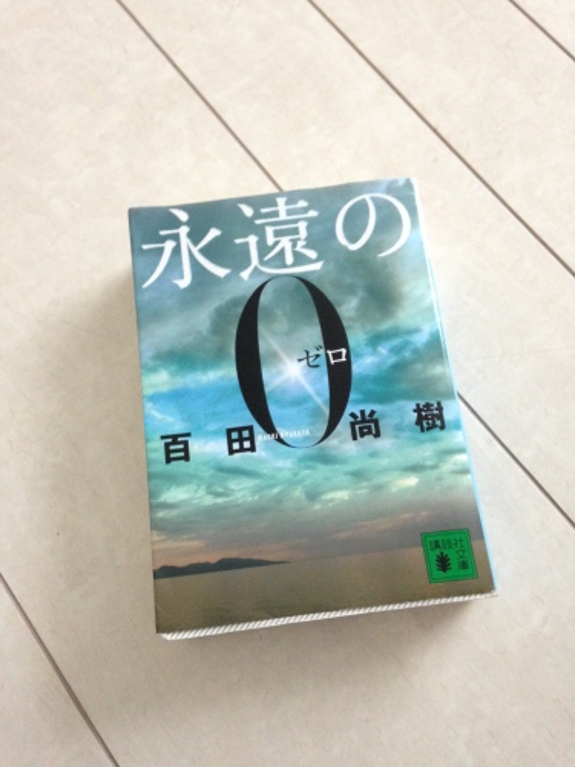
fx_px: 731
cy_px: 384
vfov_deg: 55.4
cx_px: 288
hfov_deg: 42.9
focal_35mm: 33
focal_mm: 4.12
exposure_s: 1/20
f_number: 2.4
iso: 320
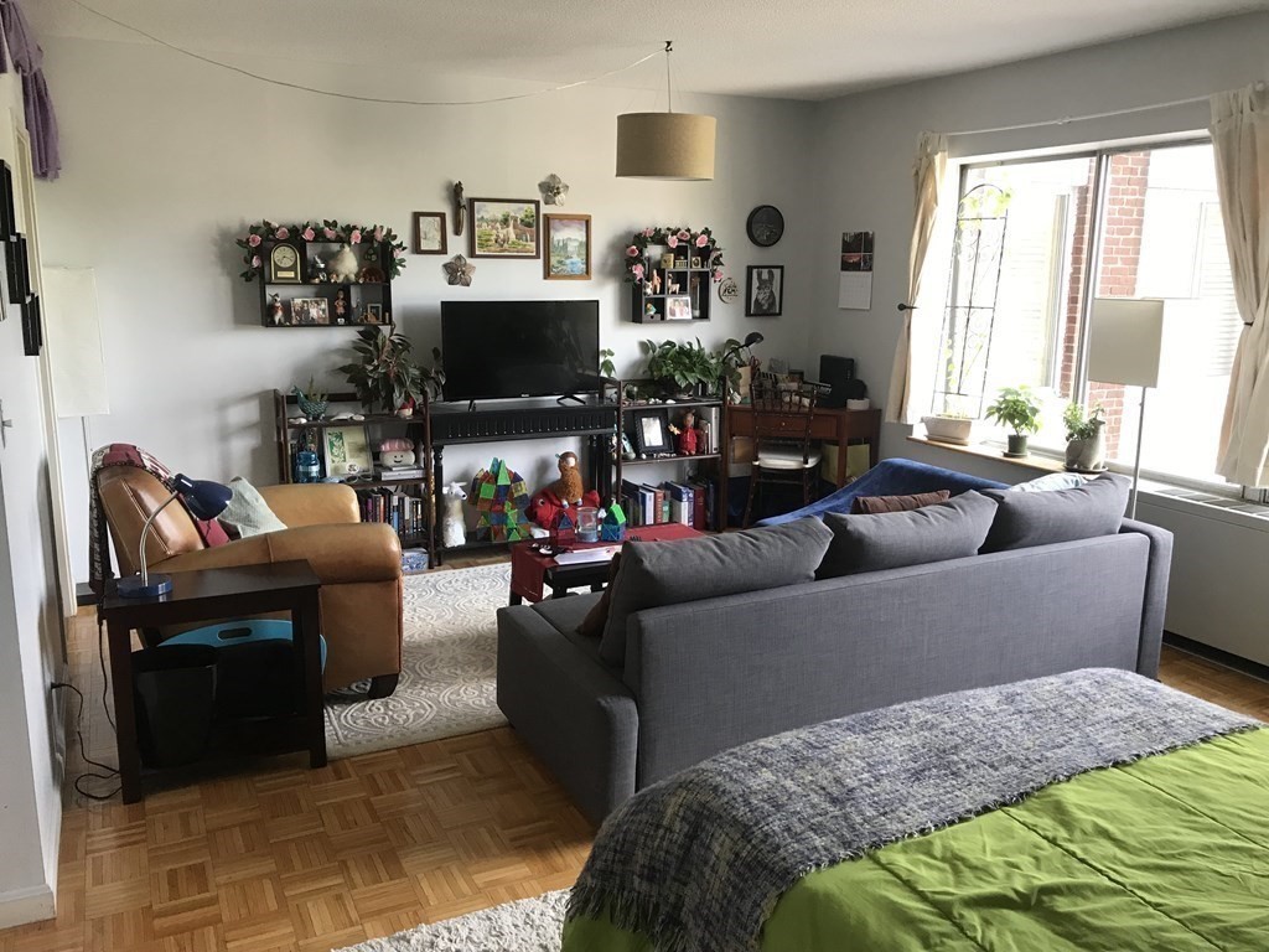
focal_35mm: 28
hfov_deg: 63.4
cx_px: 634
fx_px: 1026
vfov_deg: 49.7
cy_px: 476
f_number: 1.8
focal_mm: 3.99
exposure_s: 1/31
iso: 32
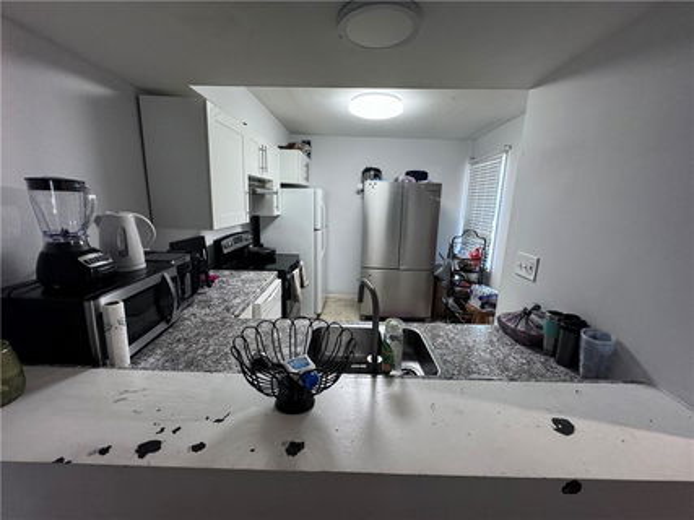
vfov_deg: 85.6
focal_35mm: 14
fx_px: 281
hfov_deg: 102.1
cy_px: 260
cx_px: 347
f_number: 2.2
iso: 250
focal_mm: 2.22
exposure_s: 1/60
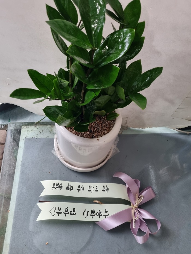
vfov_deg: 67.3
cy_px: 127
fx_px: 191
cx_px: 96
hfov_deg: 53.1
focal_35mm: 26
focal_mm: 5.4
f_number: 1.8
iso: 250
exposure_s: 1/40
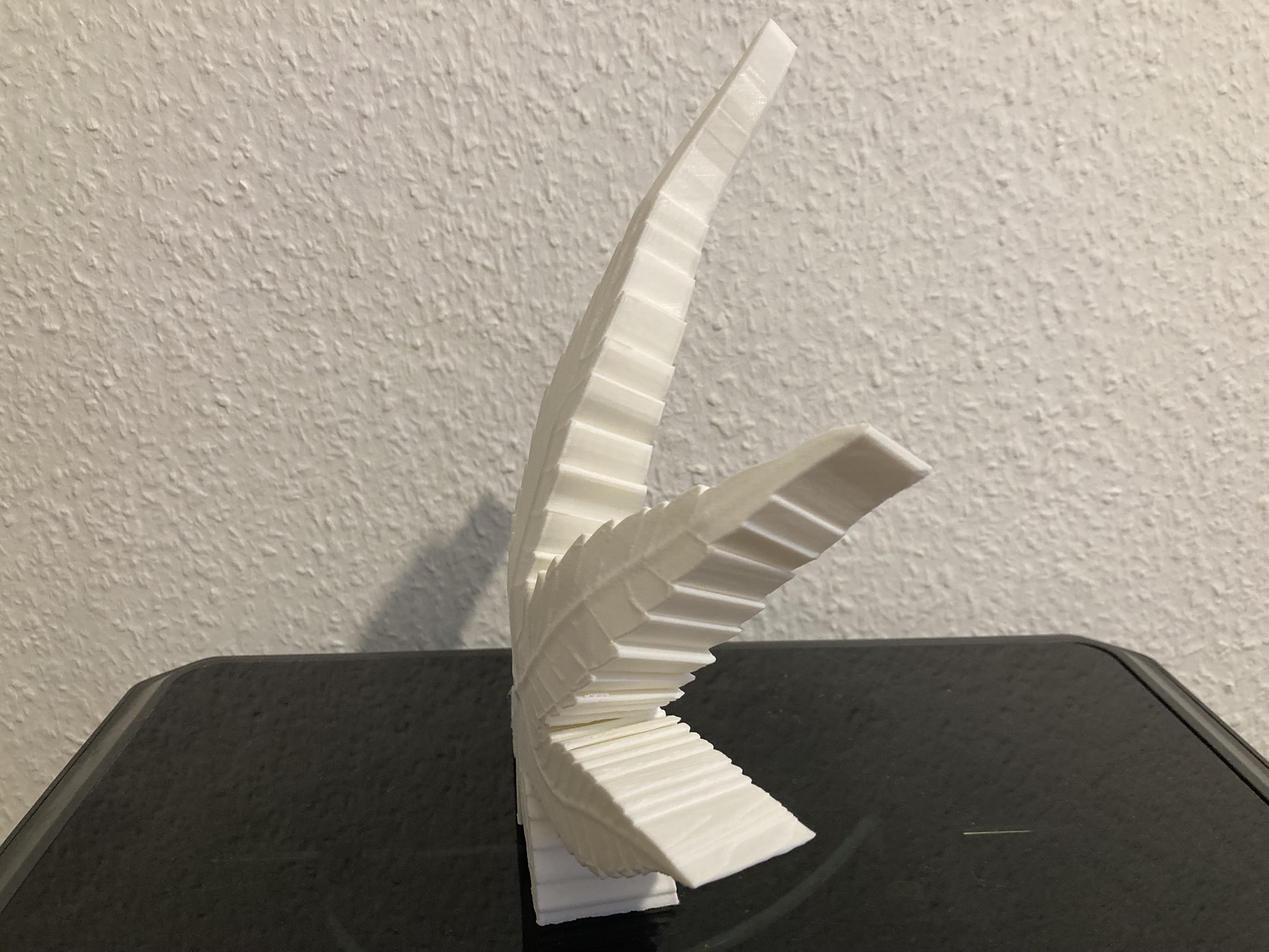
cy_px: 476
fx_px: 1026
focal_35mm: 28
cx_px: 634
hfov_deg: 63.4
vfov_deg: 49.7
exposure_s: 1/59
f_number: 1.8
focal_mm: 3.99
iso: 200
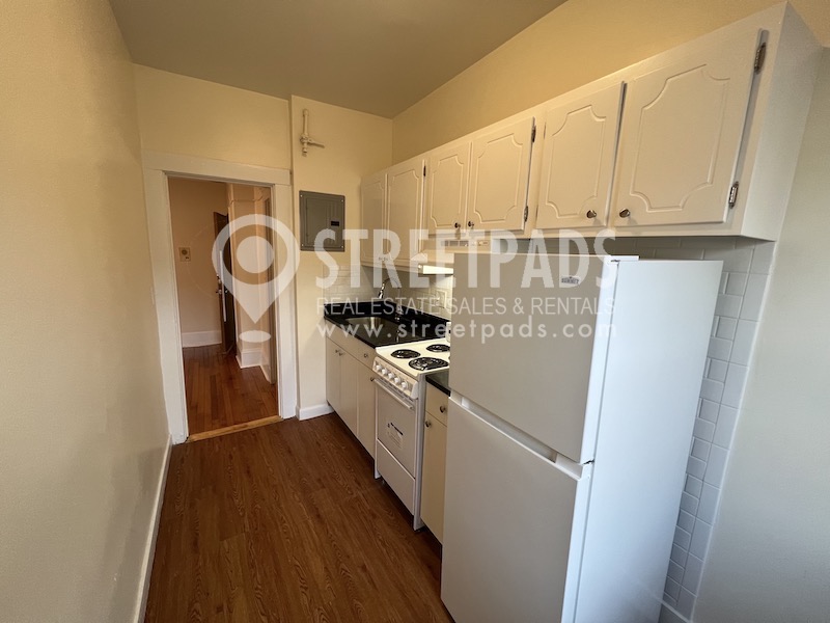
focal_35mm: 13
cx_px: 415
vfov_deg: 89.9
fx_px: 312
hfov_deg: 106.2
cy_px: 312
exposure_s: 1/120
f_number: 1.8
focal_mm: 1.57
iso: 160
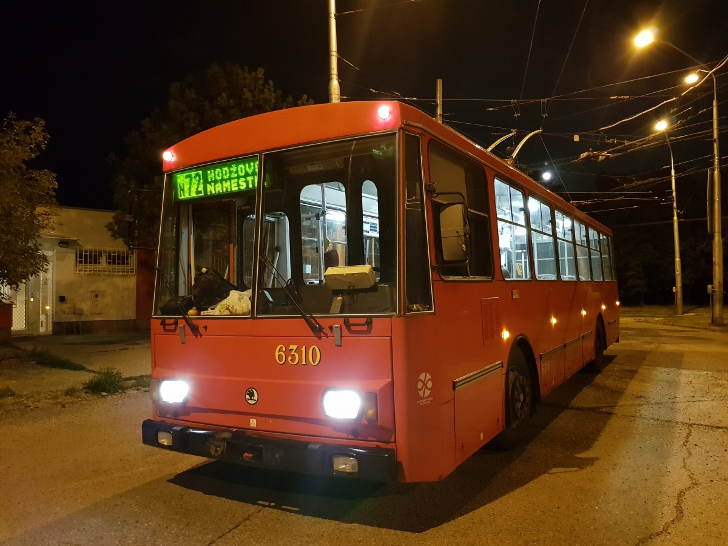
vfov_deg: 53.1
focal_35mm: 26
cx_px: 364
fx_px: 547
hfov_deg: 67.3
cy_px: 273
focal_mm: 4.2
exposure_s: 1/10
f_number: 1.7
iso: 500
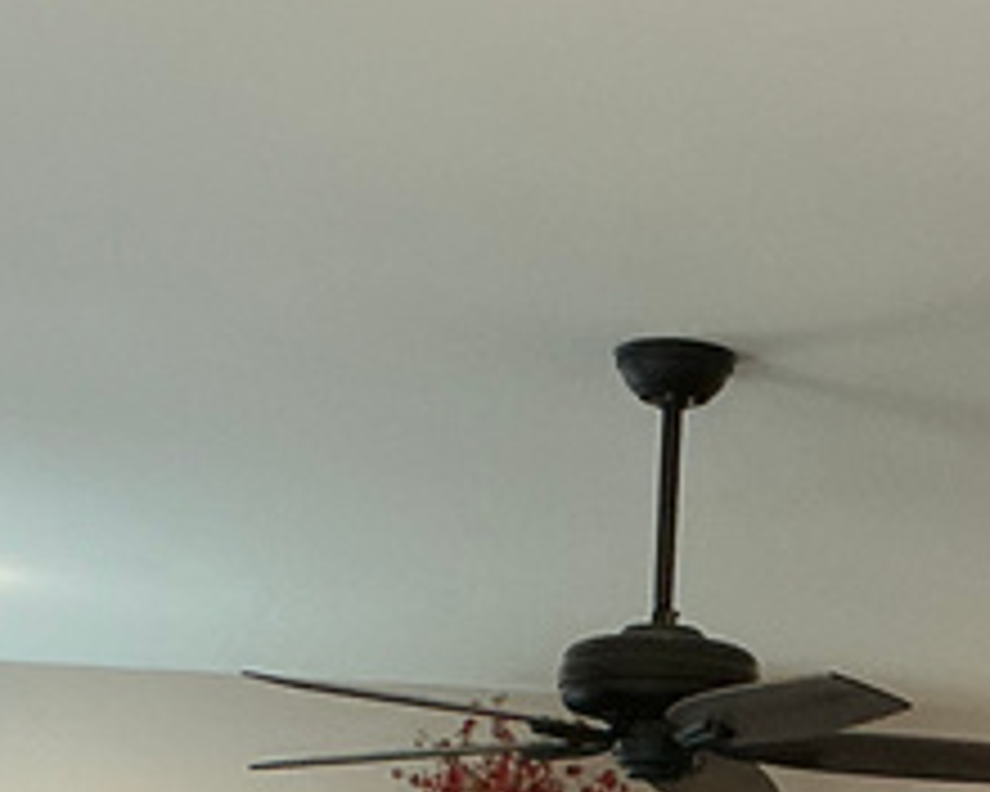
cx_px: 680
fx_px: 3721
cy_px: 1701
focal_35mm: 127
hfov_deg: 15.1
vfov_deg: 10.8
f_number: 1.8
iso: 125
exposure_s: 1/60
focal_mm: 3
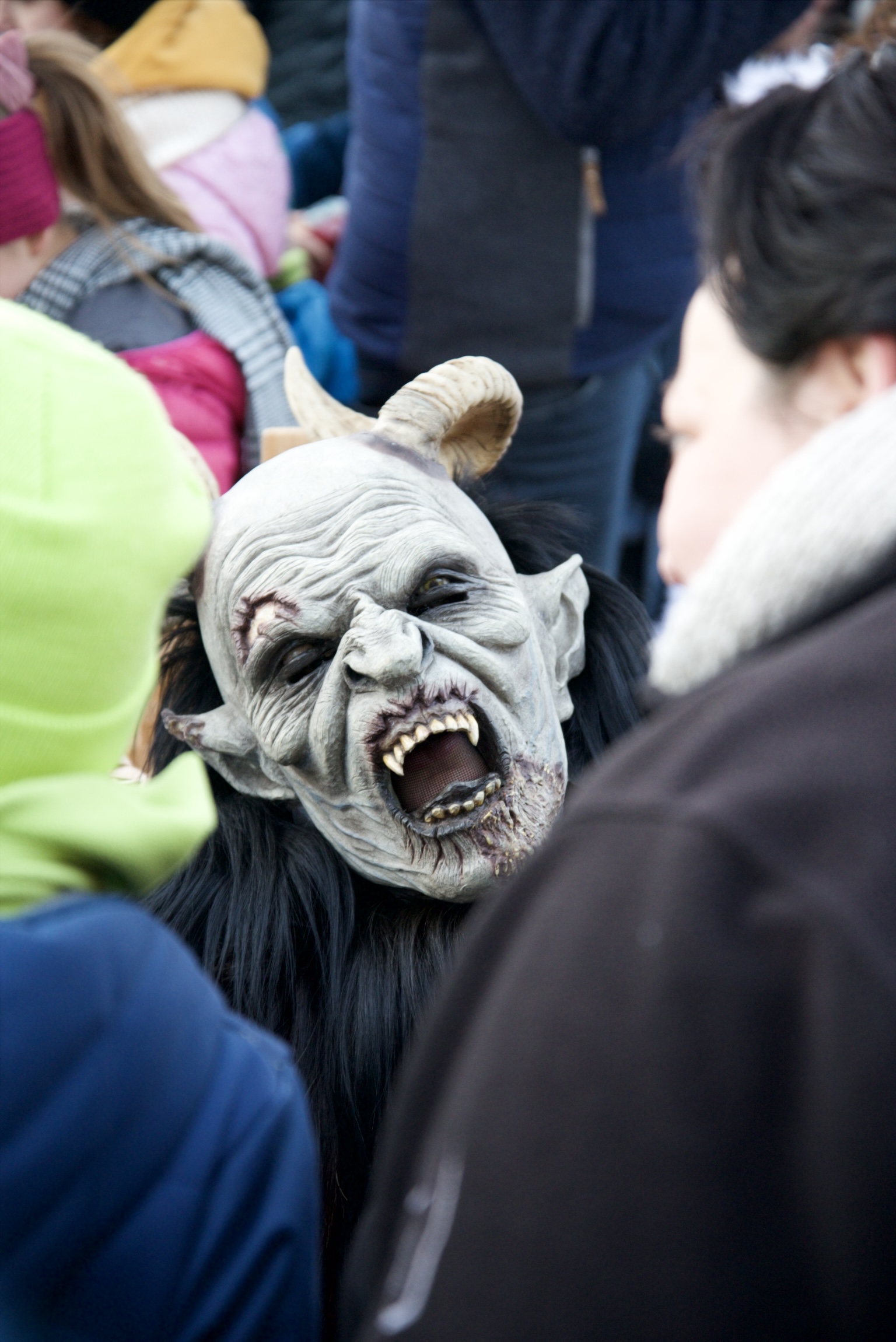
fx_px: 3170
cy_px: 671
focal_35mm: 85
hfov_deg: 16.1
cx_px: 448
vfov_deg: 23.9
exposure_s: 1/100
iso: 2500
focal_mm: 85
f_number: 4.5
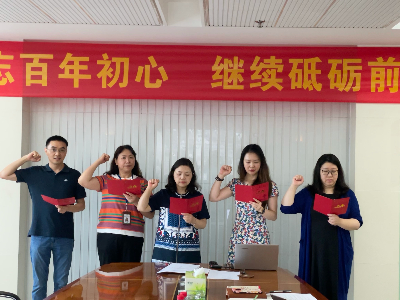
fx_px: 601
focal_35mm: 52
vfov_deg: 28.0
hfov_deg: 36.8
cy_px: 150
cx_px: 200
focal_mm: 6
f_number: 2
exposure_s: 1/50
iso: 640
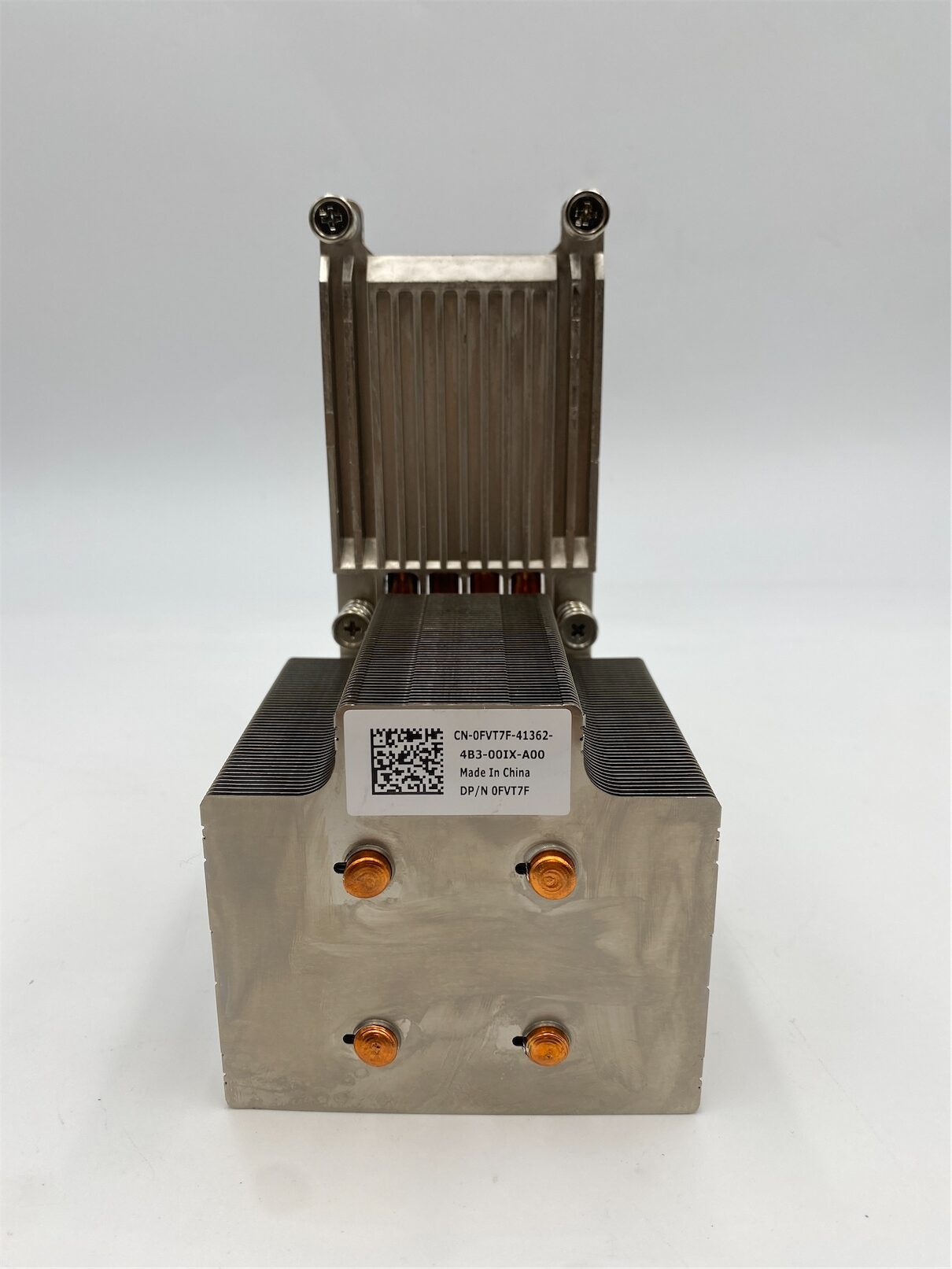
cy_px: 634
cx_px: 476
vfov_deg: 67.3
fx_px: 953
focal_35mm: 26
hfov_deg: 53.1
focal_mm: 4.25
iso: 32
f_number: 1.8
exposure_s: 1/178
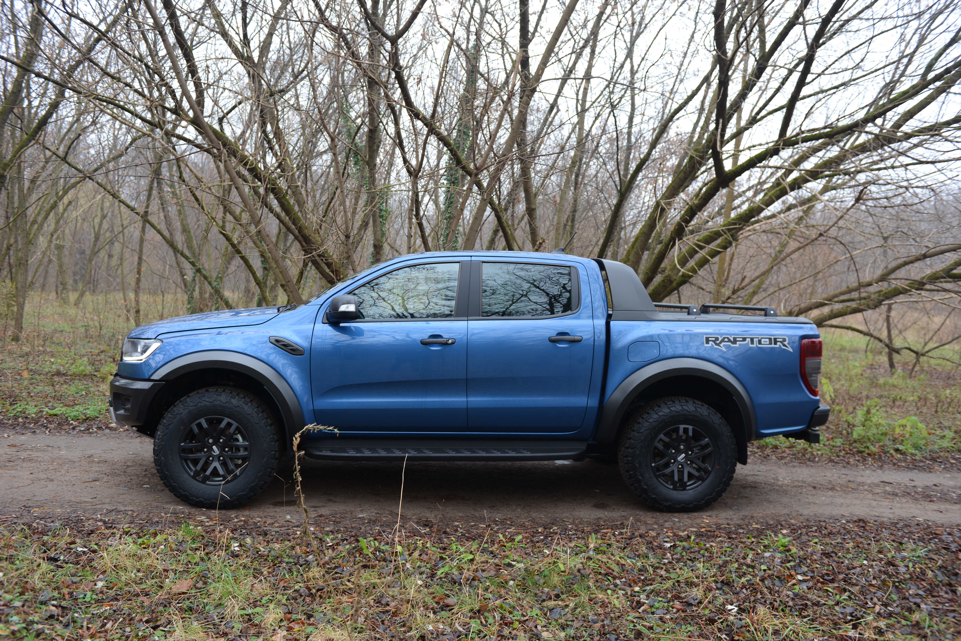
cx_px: 480
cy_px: 320
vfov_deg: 45.0
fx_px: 774
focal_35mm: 29
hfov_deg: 63.6
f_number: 3.5
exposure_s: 1/50
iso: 200
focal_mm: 29
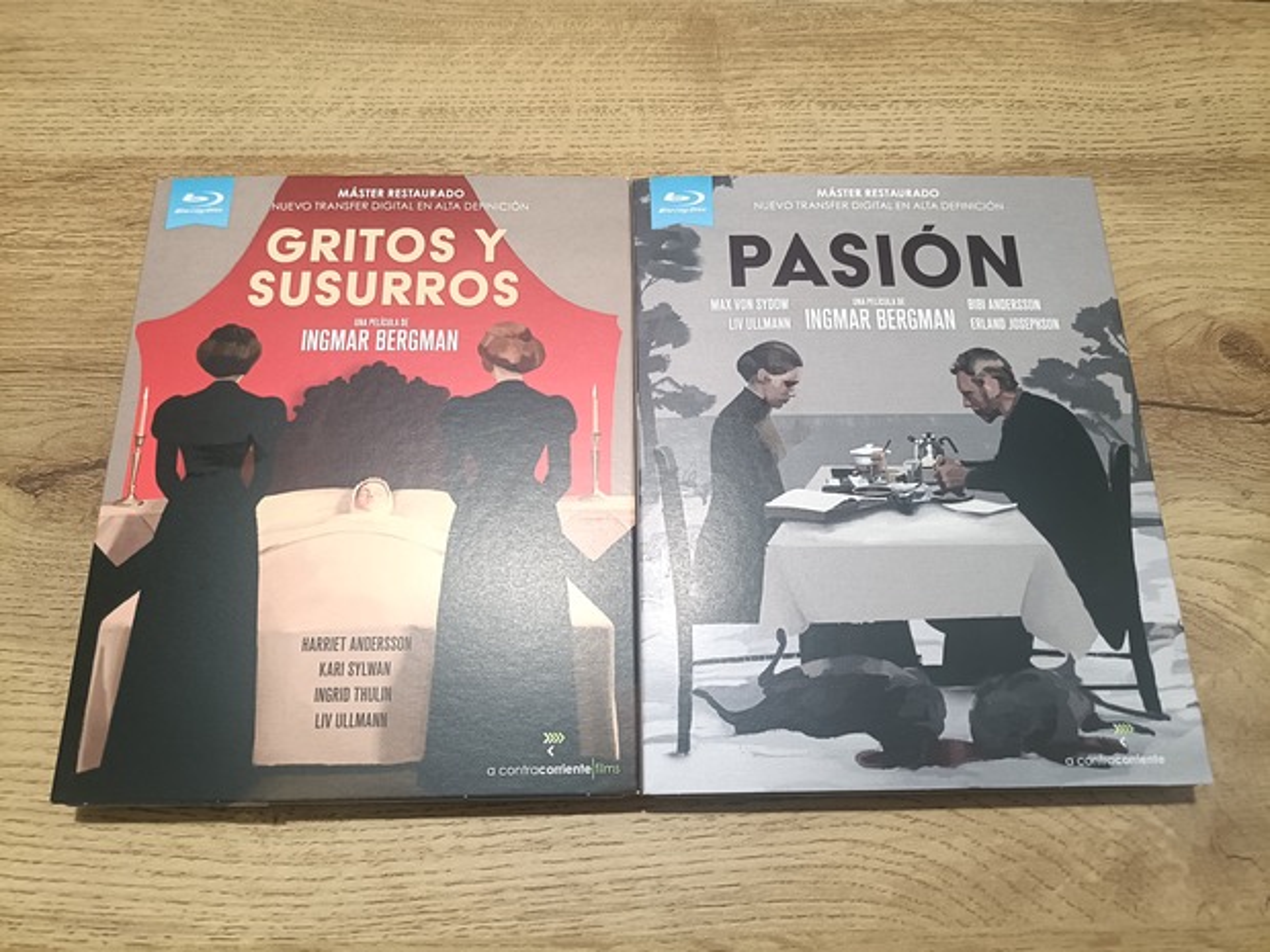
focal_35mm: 25
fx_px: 917
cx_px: 635
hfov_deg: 69.4
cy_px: 476
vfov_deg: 54.9
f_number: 1.7
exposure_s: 1/50
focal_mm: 4.7
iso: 1250
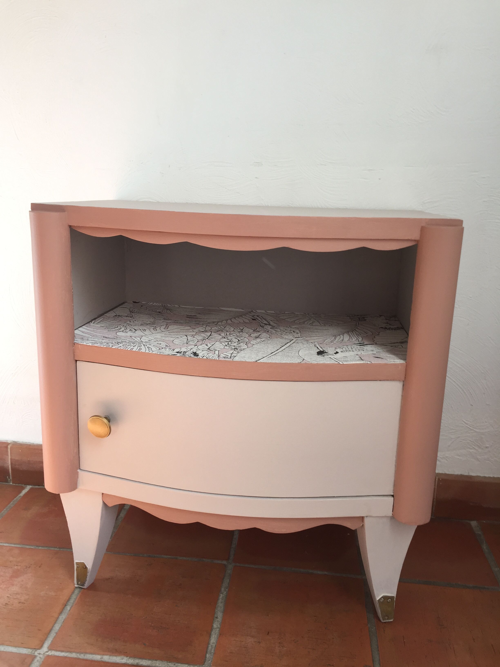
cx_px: 250
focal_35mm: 29
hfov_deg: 48.2
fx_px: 559
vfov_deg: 61.7
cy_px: 334
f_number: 2.2
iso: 32
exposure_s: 1/50
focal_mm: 4.15
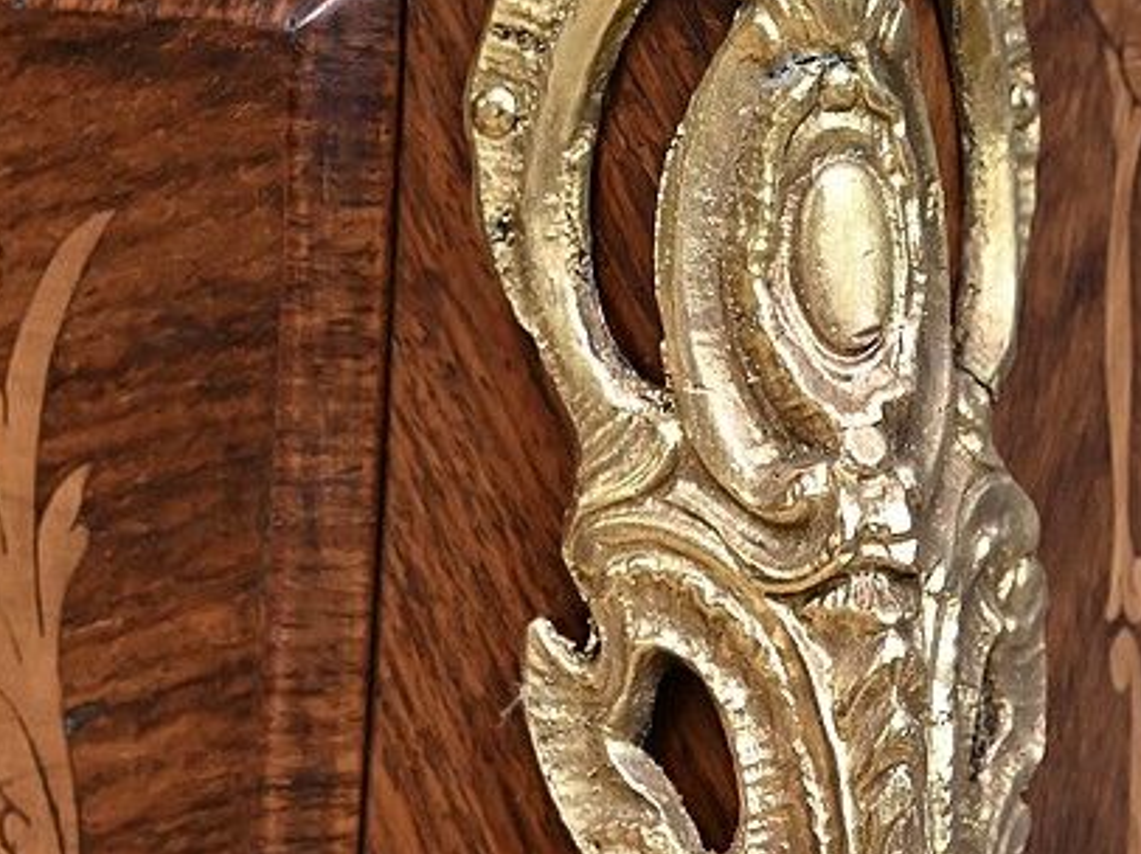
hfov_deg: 13.9
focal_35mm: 142
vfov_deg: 10.4
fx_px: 4678
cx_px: 745
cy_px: 567
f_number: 9
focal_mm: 50
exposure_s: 1/60
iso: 2000
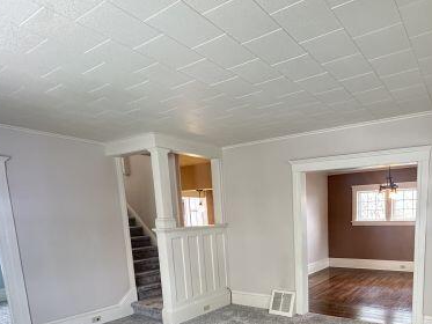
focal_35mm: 24
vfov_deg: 53.2
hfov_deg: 67.7
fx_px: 300
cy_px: 258
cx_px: 316
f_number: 2.2
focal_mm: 2.22
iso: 400
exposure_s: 1/60
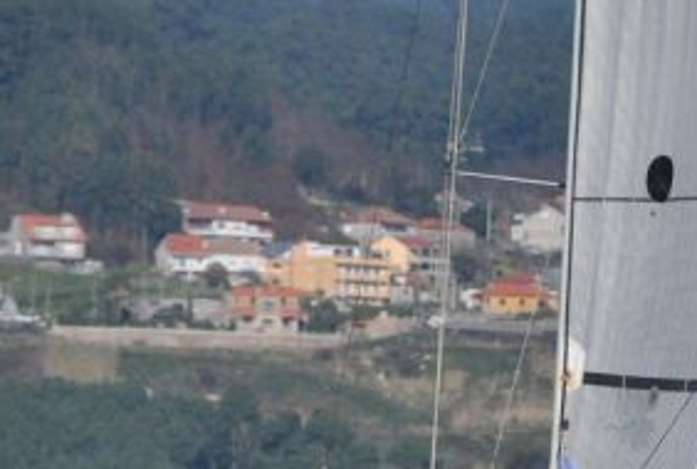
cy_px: 381
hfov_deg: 2.7
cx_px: 746
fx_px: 14859
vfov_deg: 1.8
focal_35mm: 765
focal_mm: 180
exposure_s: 1/3200
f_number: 7.1
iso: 400
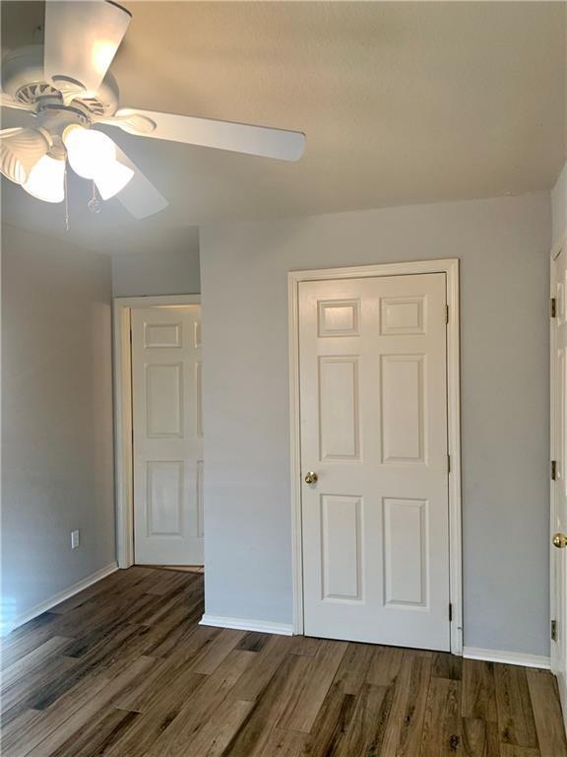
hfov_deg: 53.1
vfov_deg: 67.3
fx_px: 568
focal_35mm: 26
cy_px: 378
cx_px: 284
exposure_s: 1/60
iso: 100
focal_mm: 4.25
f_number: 1.8
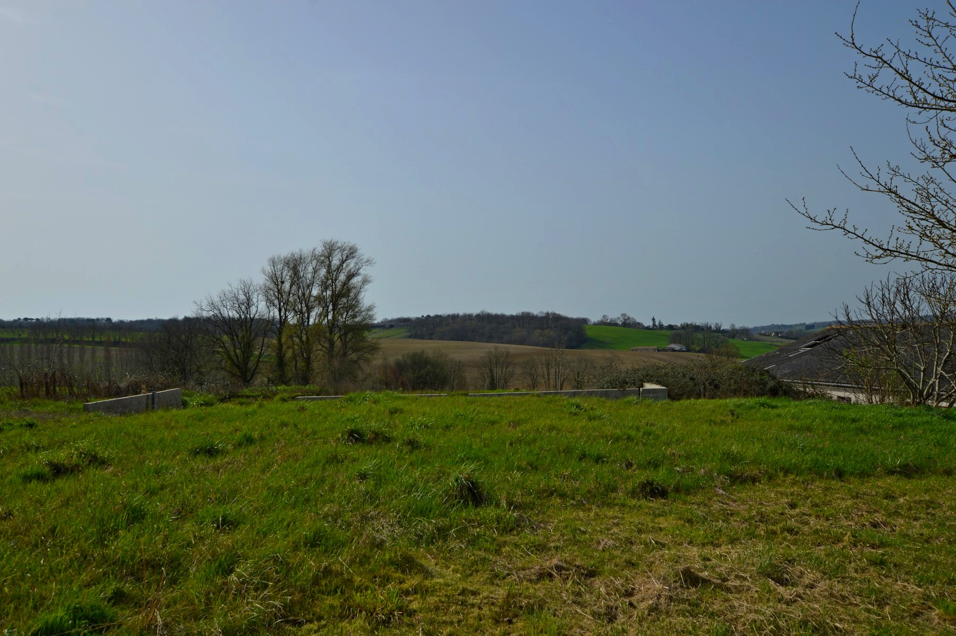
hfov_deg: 62.0
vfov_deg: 43.5
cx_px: 478
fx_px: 796
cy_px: 318
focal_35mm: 30
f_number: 9
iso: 100
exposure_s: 1/320
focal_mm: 20
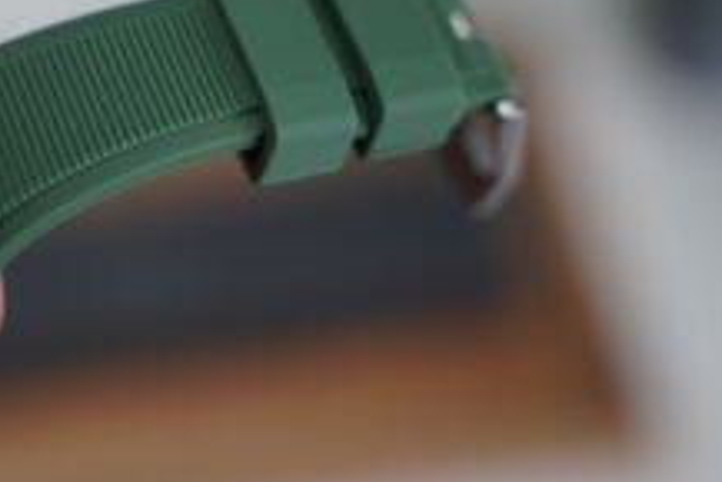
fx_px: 2067
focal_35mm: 103
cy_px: 194
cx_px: 130
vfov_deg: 13.3
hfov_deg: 19.6
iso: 1000
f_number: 2.8
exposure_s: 1/320
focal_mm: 56
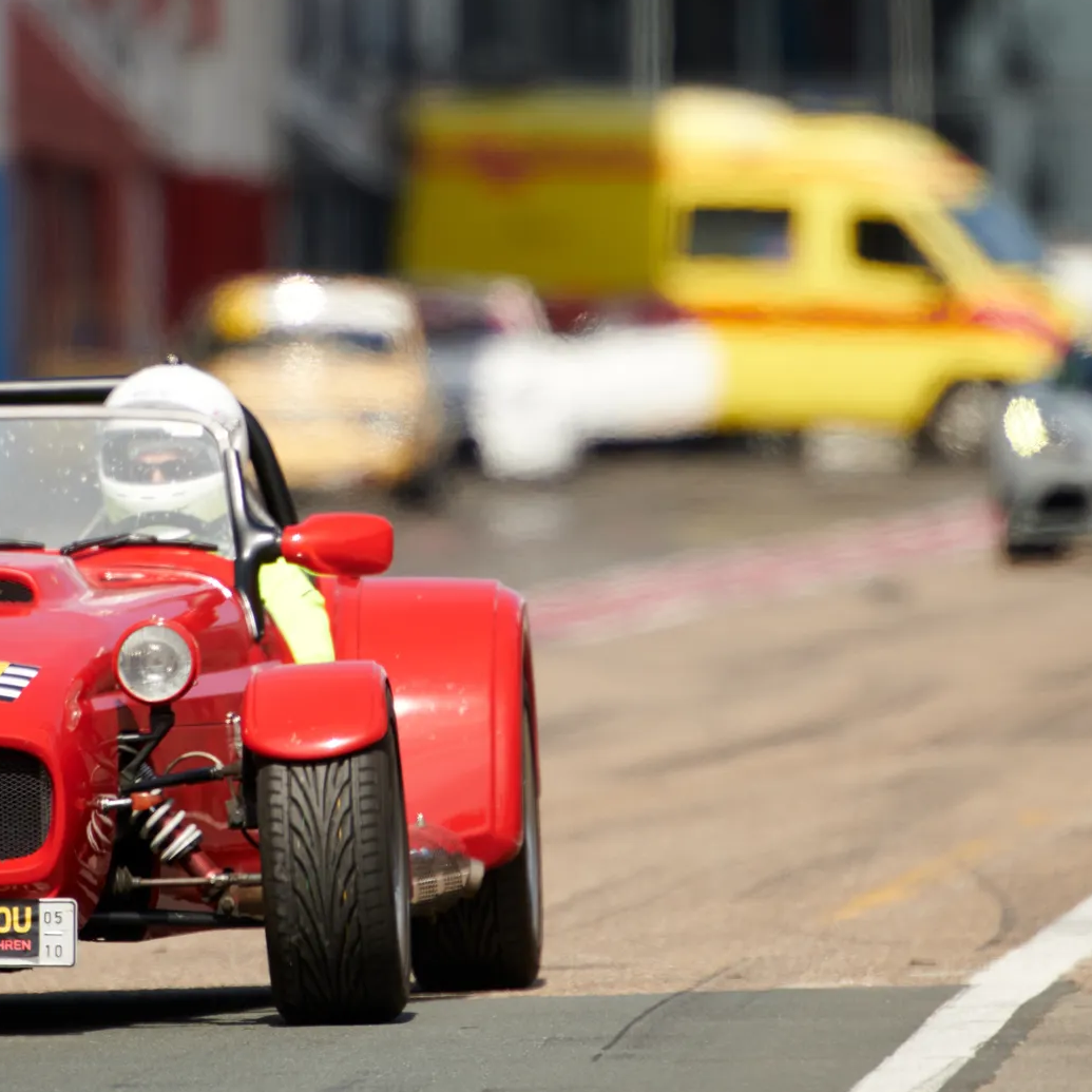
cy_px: 336
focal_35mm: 895
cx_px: 442
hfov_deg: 2.0
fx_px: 31943
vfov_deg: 2.0
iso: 125
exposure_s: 1/1250
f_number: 4
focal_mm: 400
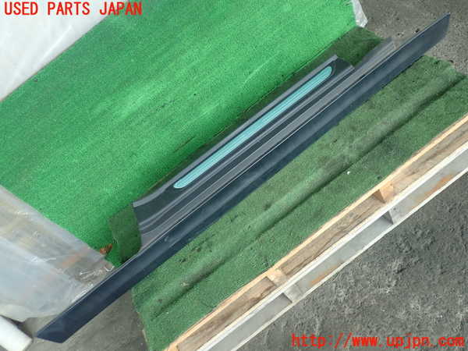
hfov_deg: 60.0
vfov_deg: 46.8
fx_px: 406
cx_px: 234
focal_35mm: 30
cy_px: 176
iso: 125
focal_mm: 5.5
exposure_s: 1/60
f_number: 2.3
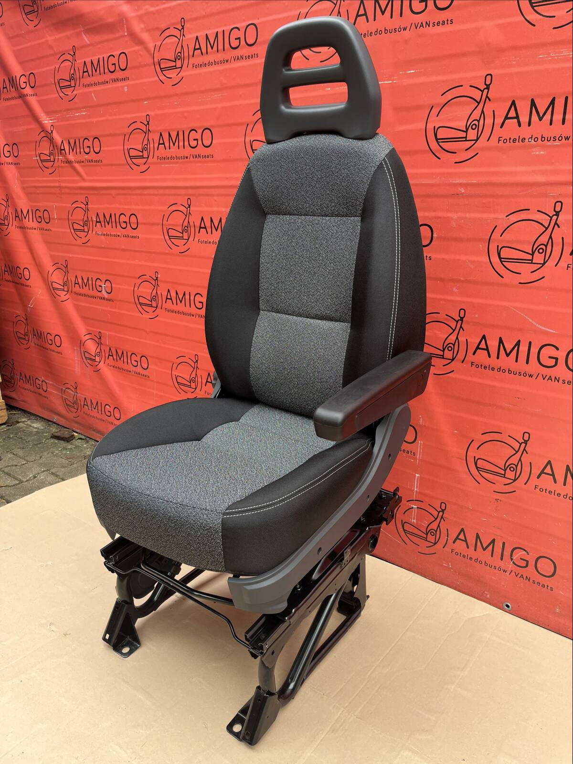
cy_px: 382
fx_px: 574
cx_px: 286
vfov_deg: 67.3
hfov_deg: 53.1
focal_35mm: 26
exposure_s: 1/122
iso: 32
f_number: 1.6
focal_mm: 5.1
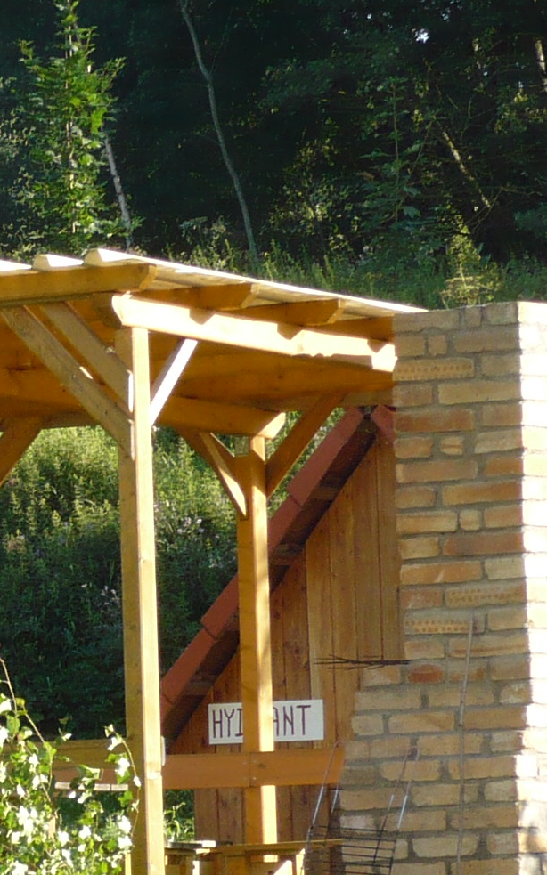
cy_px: 741
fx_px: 7612
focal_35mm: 319
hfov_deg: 4.1
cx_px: -212
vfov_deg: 6.6
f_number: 5
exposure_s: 1/125
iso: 100
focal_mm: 17.4
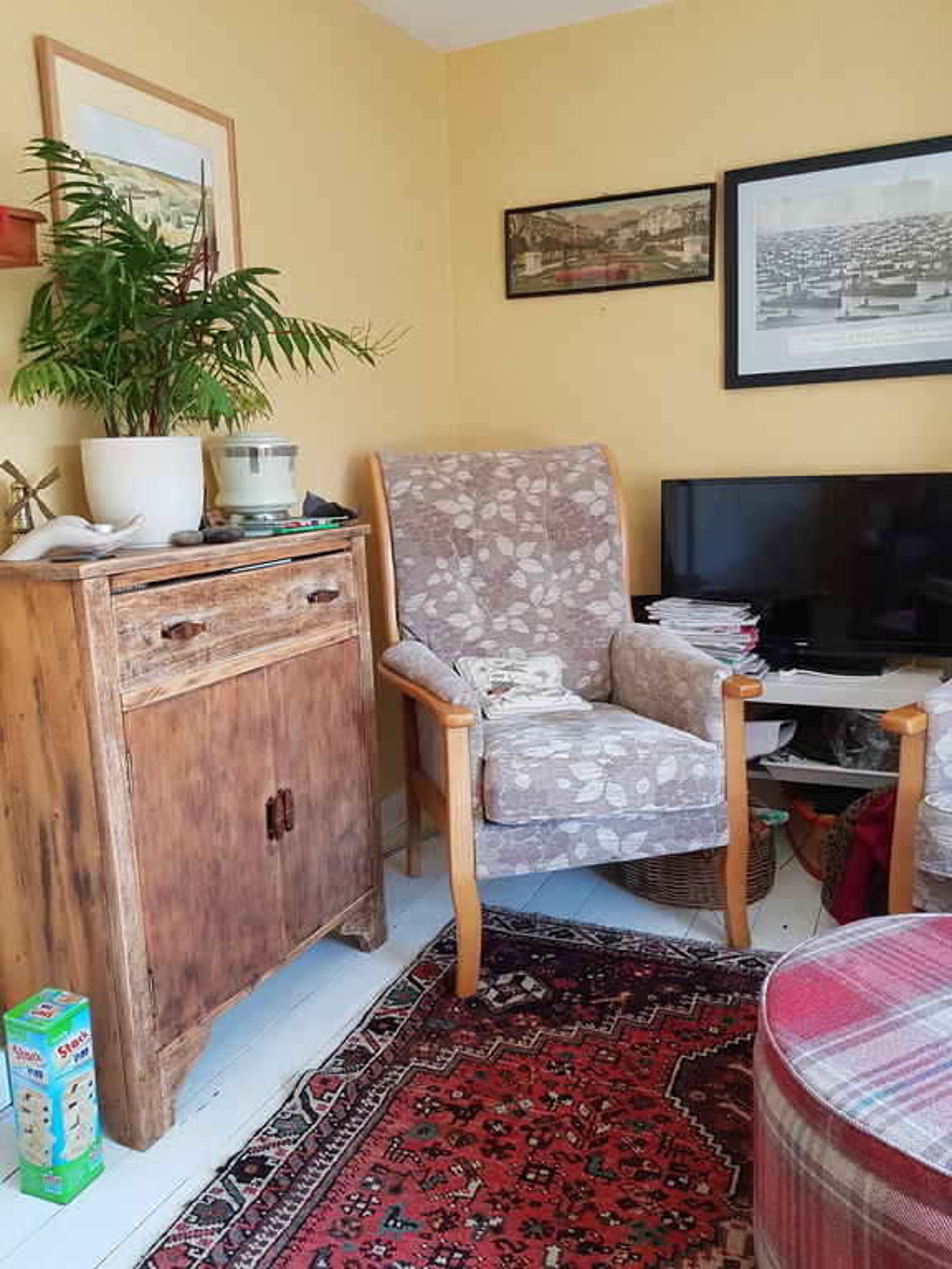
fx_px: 953
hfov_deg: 53.1
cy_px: 634
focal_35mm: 26
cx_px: 476
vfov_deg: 67.3
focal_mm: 4.2
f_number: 1.7
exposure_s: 1/50
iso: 125
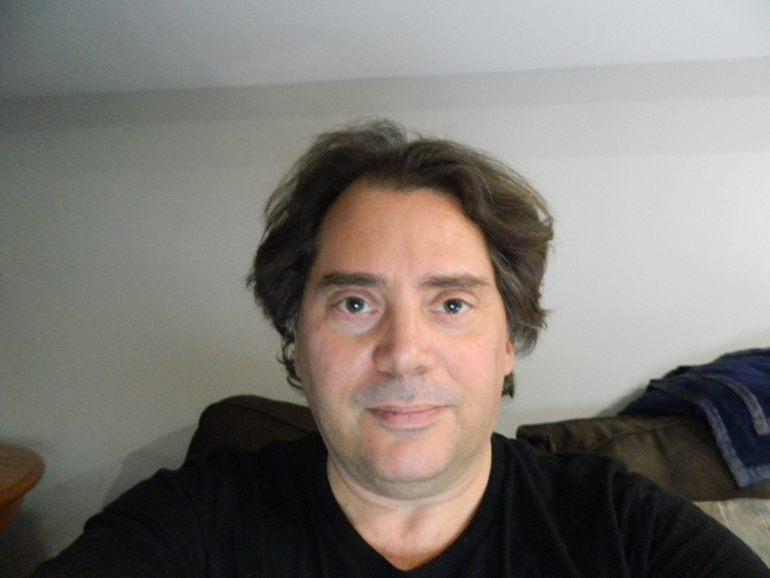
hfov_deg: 69.4
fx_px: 556
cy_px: 289
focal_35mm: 25
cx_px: 385
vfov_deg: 54.9
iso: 800
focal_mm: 4.5
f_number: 3.1
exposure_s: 1/5
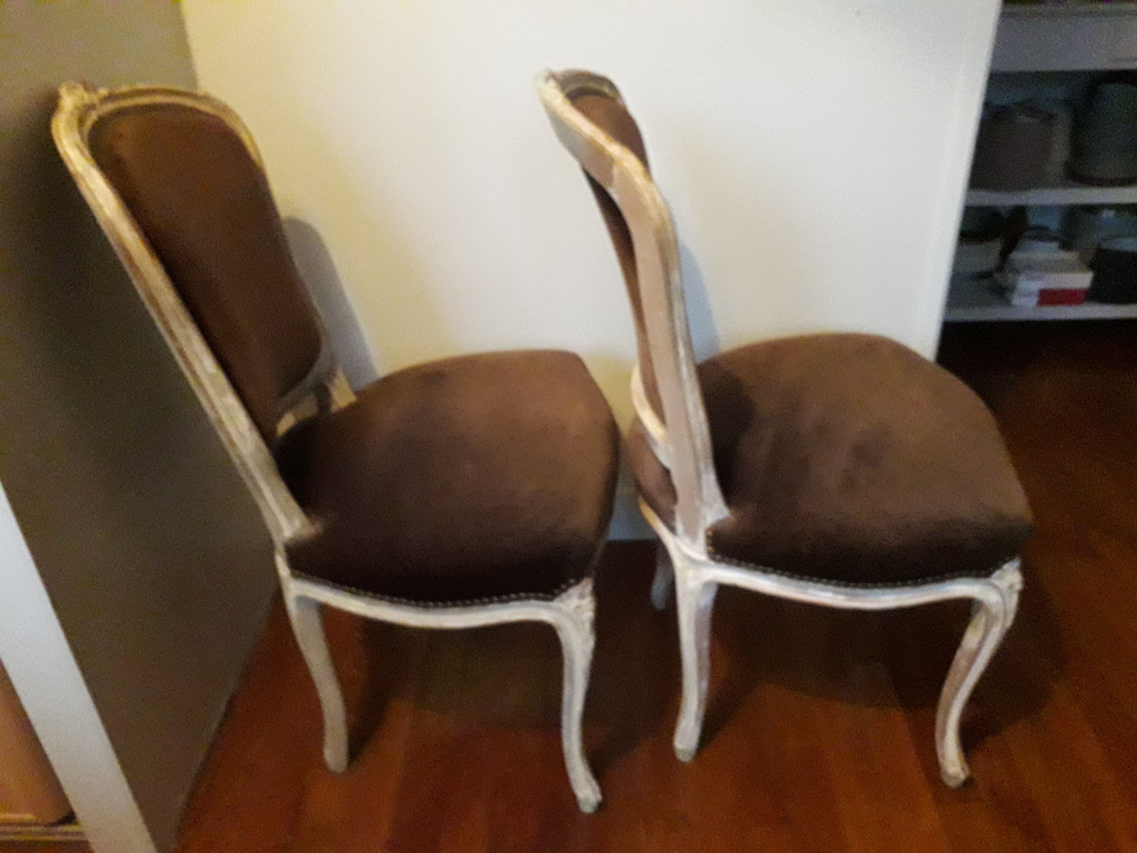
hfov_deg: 65.3
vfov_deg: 51.4
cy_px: 426
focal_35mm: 27
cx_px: 568
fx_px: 887
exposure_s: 1/17
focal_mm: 3.6
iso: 800
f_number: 1.9
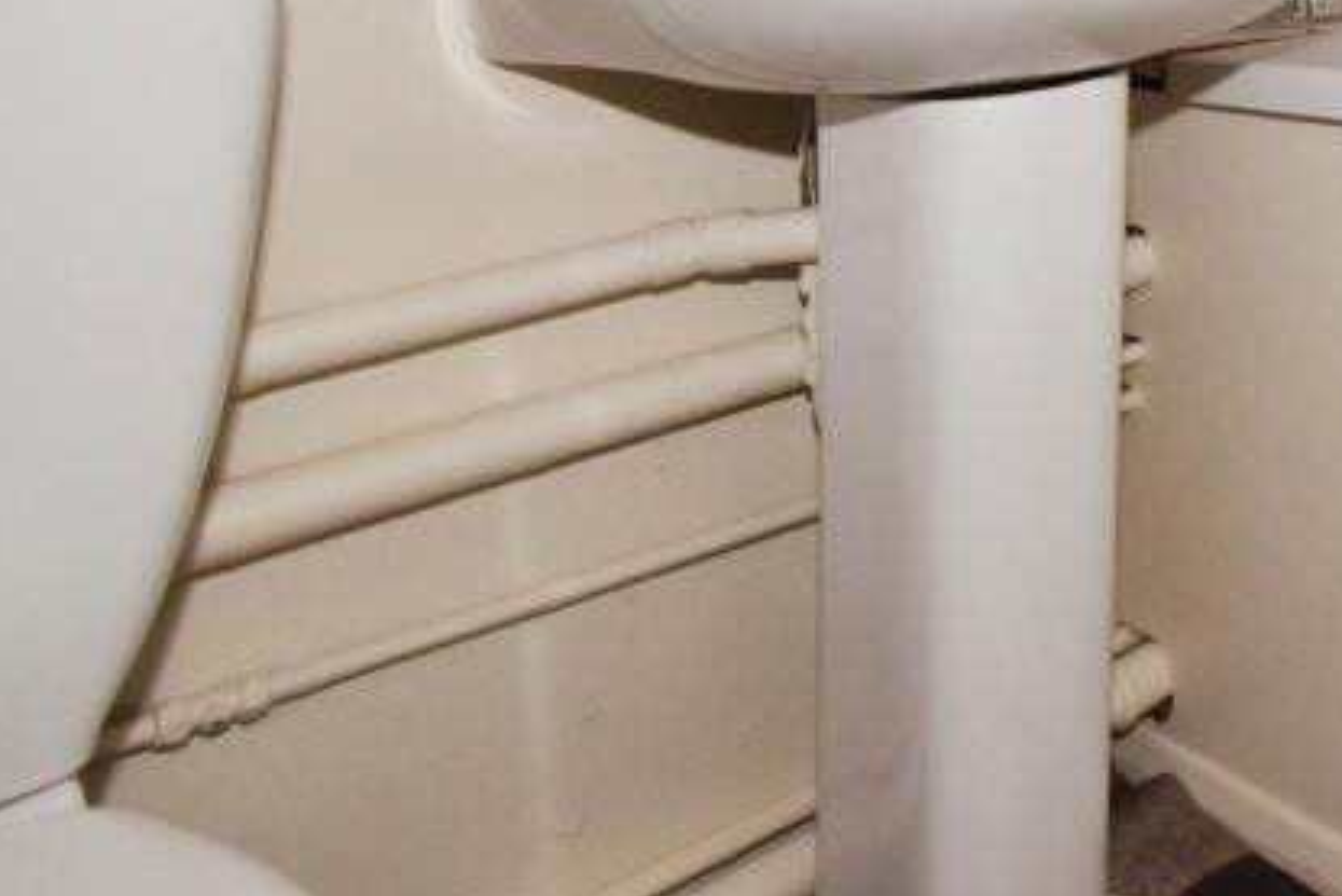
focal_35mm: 37
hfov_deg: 41.1
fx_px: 1380
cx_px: 1488
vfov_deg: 33.5
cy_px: 40
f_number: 18
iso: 1000
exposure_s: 1/60
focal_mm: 10
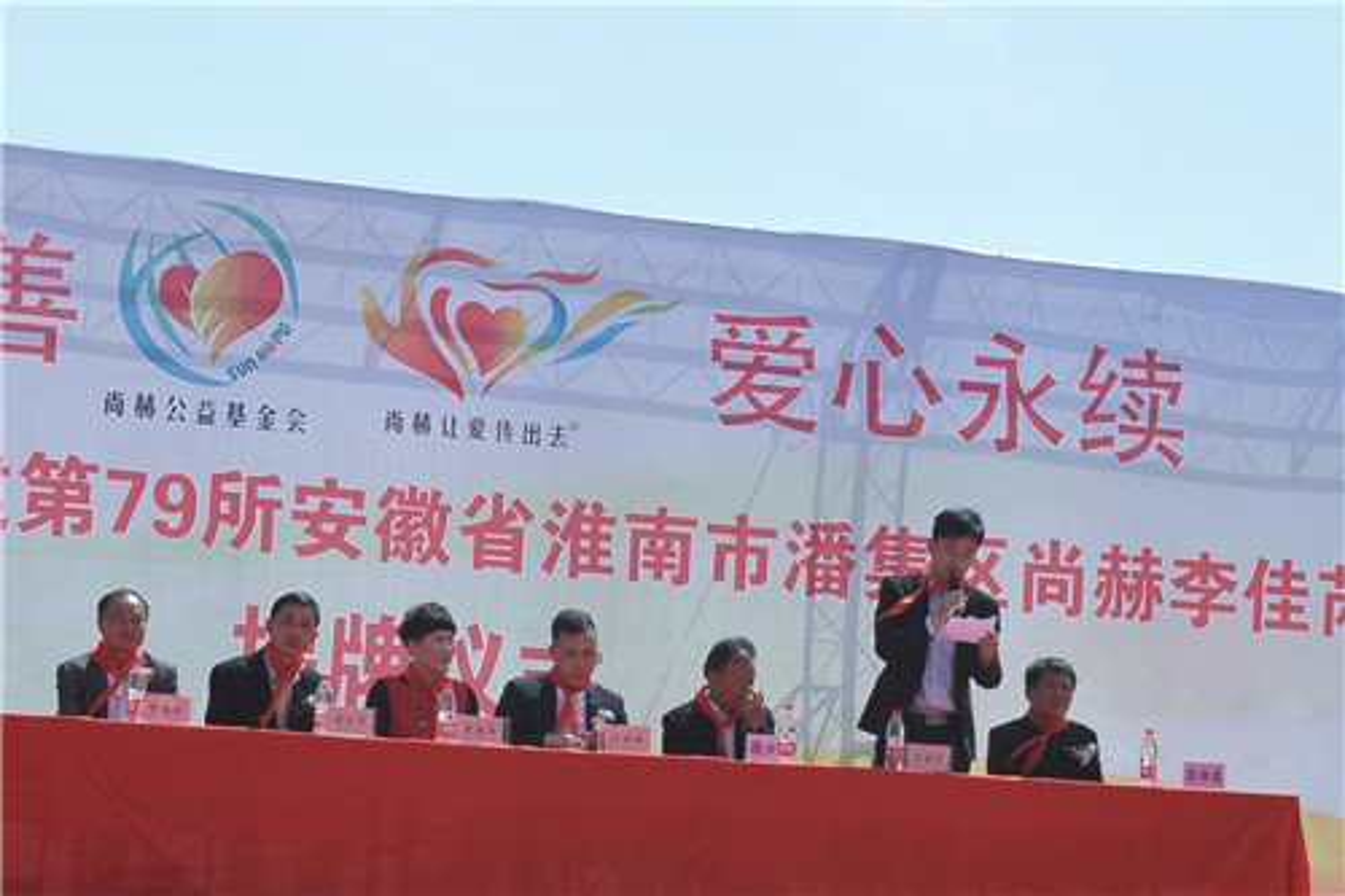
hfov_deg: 41.1
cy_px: 448
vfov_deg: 28.1
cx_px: 672
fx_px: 1793
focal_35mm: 48
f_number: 14
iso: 200
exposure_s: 1/160
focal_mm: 48
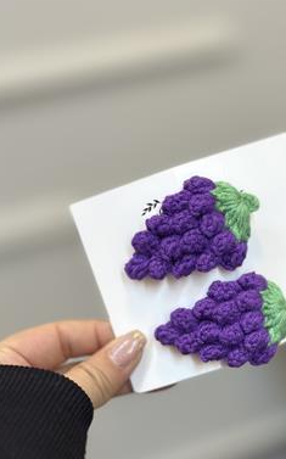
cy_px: 277
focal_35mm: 72
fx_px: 900
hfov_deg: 18.0
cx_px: 200
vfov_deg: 28.5
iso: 64
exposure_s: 1/100
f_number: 1.78
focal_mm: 6.86
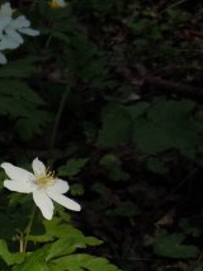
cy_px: 211
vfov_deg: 21.5
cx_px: -98
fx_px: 703
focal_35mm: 90
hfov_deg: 15.2
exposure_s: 1/800
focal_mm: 5.4
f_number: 3.5
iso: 100
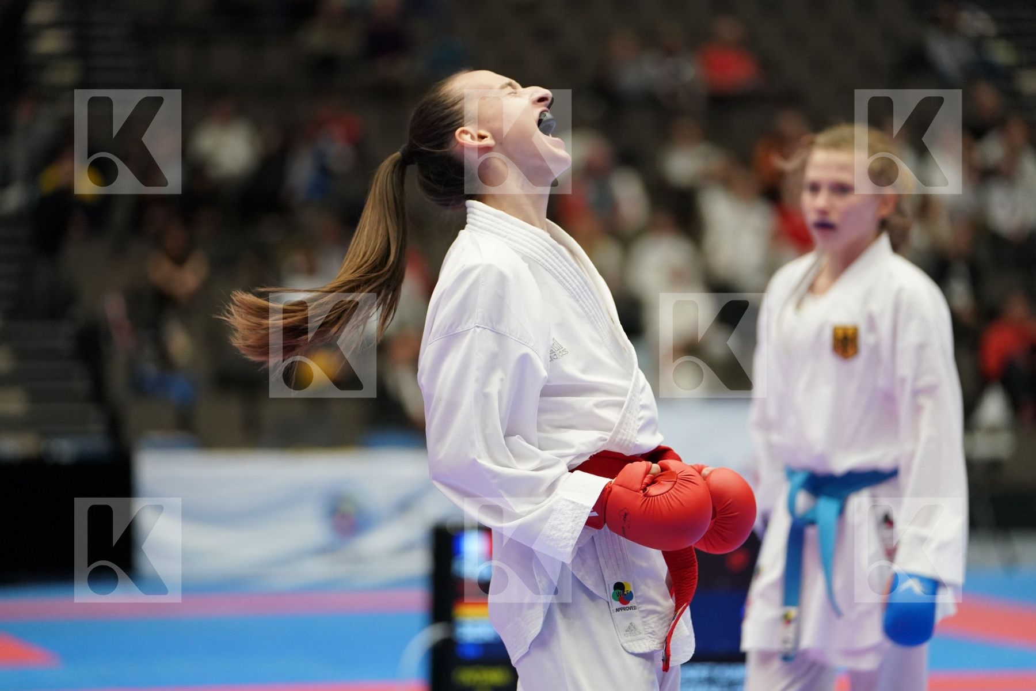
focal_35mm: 150
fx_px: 4316
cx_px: 518
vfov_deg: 9.1
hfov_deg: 13.7
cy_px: 346
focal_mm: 150
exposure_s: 1/1000
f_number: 2.8
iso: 3200
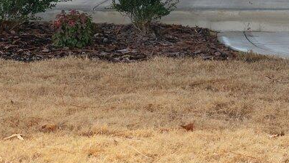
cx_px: 299
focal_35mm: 189
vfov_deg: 6.3
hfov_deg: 11.3
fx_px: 1449
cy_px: -126
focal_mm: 35
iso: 320
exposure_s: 1/80
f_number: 8
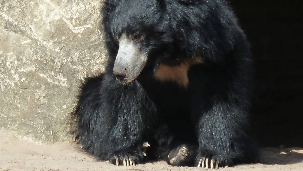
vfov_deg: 1.9
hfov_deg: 3.4
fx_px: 5045
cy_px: 89
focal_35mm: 628
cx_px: 173
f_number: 4.9
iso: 125
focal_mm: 49.2
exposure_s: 1/250
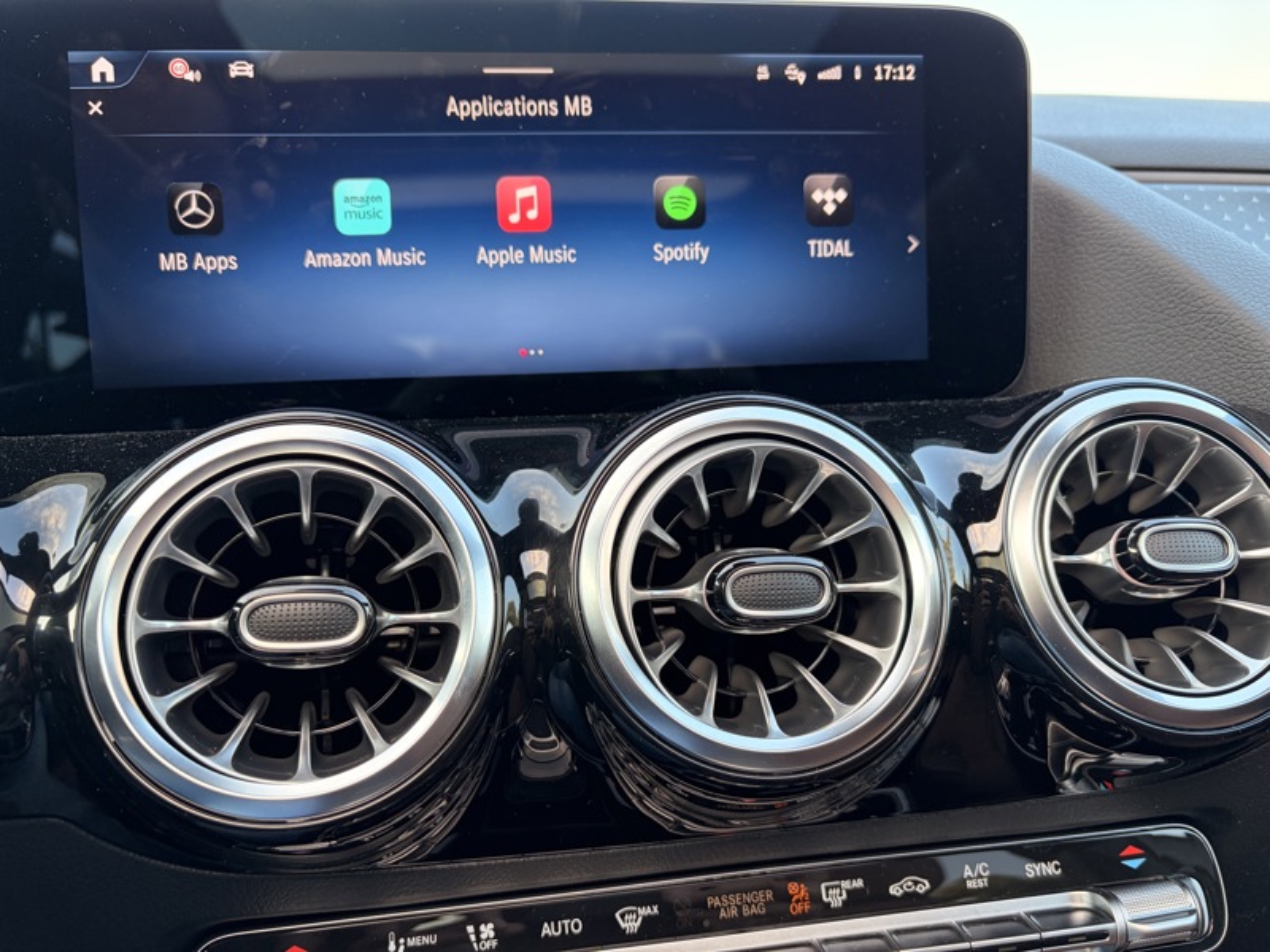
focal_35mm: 26
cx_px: 635
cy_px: 476
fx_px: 954
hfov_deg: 67.3
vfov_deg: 53.1
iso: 125
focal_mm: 5.96
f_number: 1.6
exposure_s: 1/122
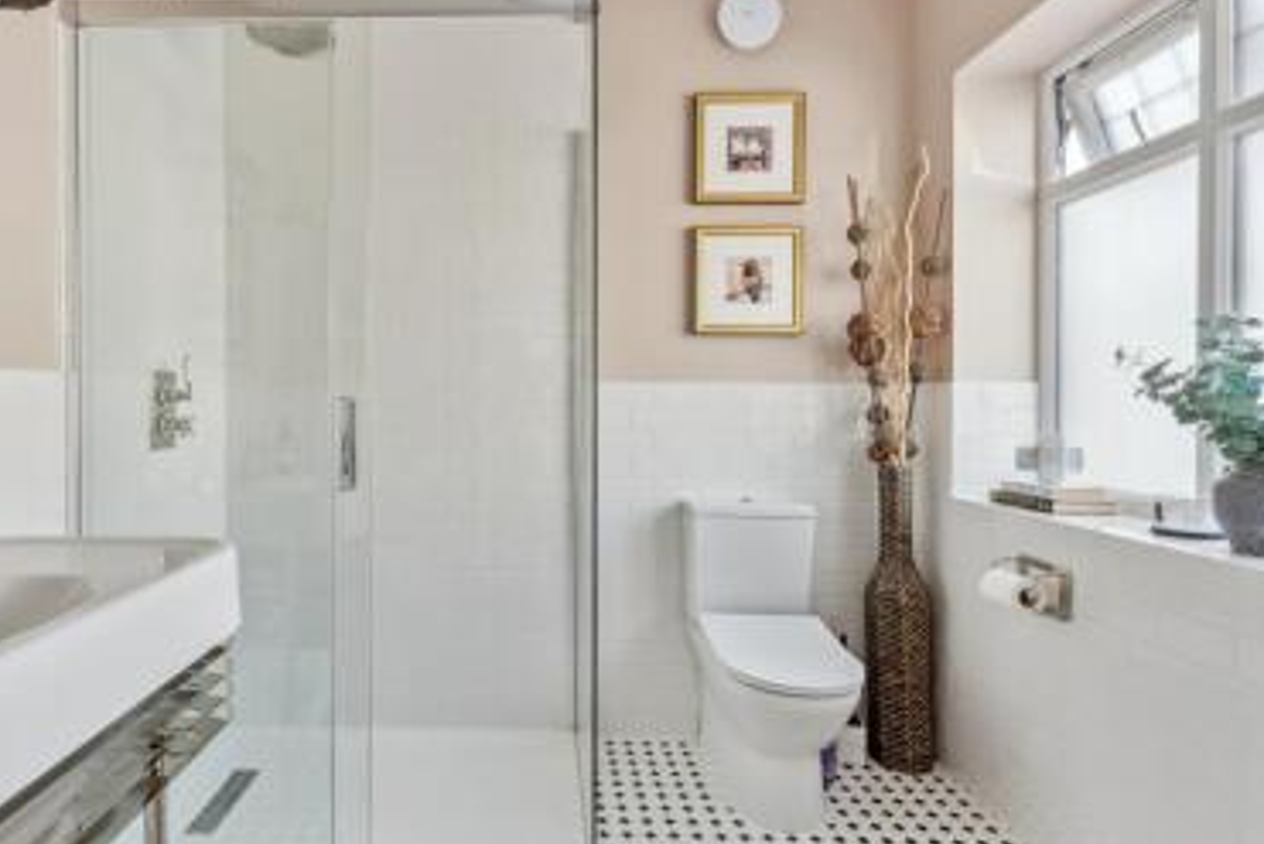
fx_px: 632
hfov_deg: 87.8
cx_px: 458
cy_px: 443
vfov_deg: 67.4
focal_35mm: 18
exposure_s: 1/10
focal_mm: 14
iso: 200
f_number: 9
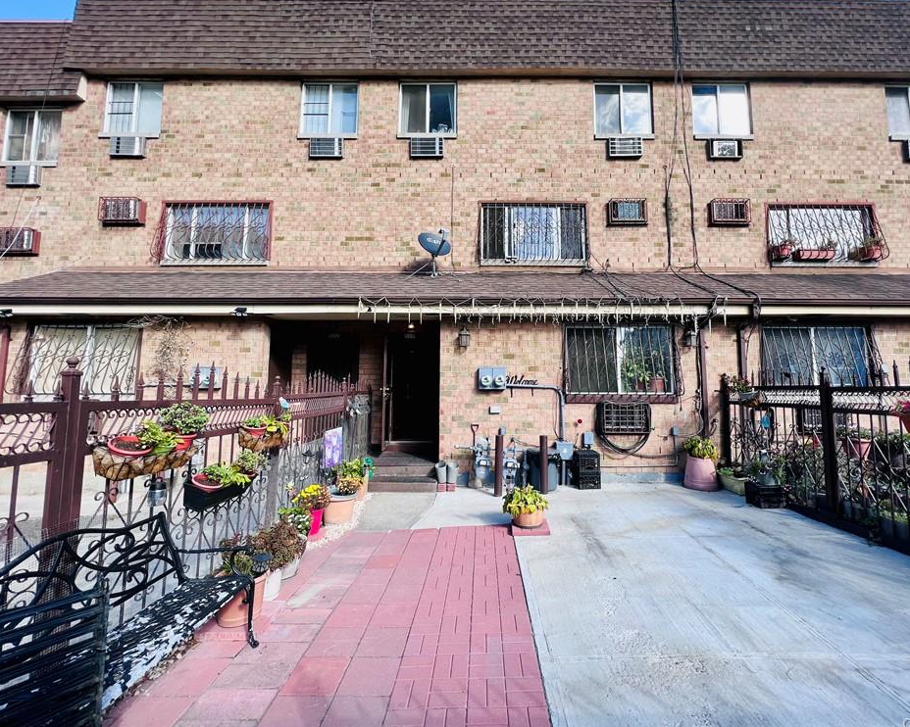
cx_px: 482
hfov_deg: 100.6
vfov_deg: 88.0
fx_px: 377
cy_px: 357
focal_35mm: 14
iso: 32
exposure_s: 1/340
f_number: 1.8
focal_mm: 1.57
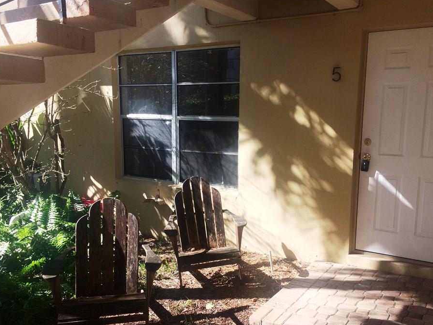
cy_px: 182
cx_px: 240
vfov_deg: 42.9
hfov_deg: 55.2
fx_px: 413
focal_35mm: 33
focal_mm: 4.15
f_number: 2.2
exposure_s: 1/662
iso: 32
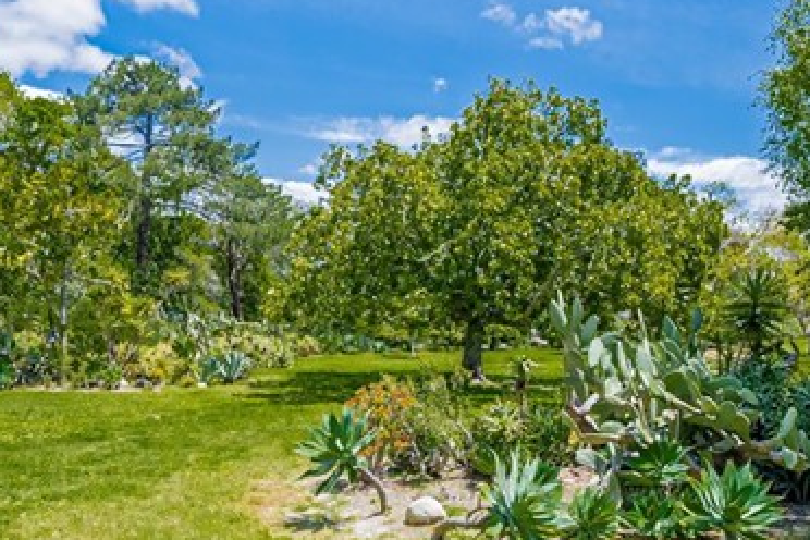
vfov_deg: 39.6
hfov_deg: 56.6
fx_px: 742
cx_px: 505
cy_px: 345
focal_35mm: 33
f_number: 6.3
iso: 100
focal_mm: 12
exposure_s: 1/320
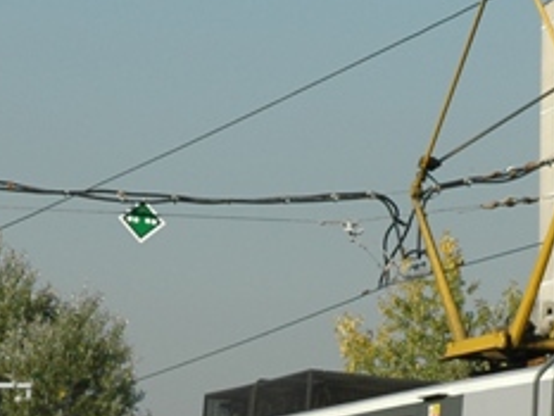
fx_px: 4916
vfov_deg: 4.8
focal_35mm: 307
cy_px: 423
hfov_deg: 6.5
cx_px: 308
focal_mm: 50
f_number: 6.3
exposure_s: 1/1000
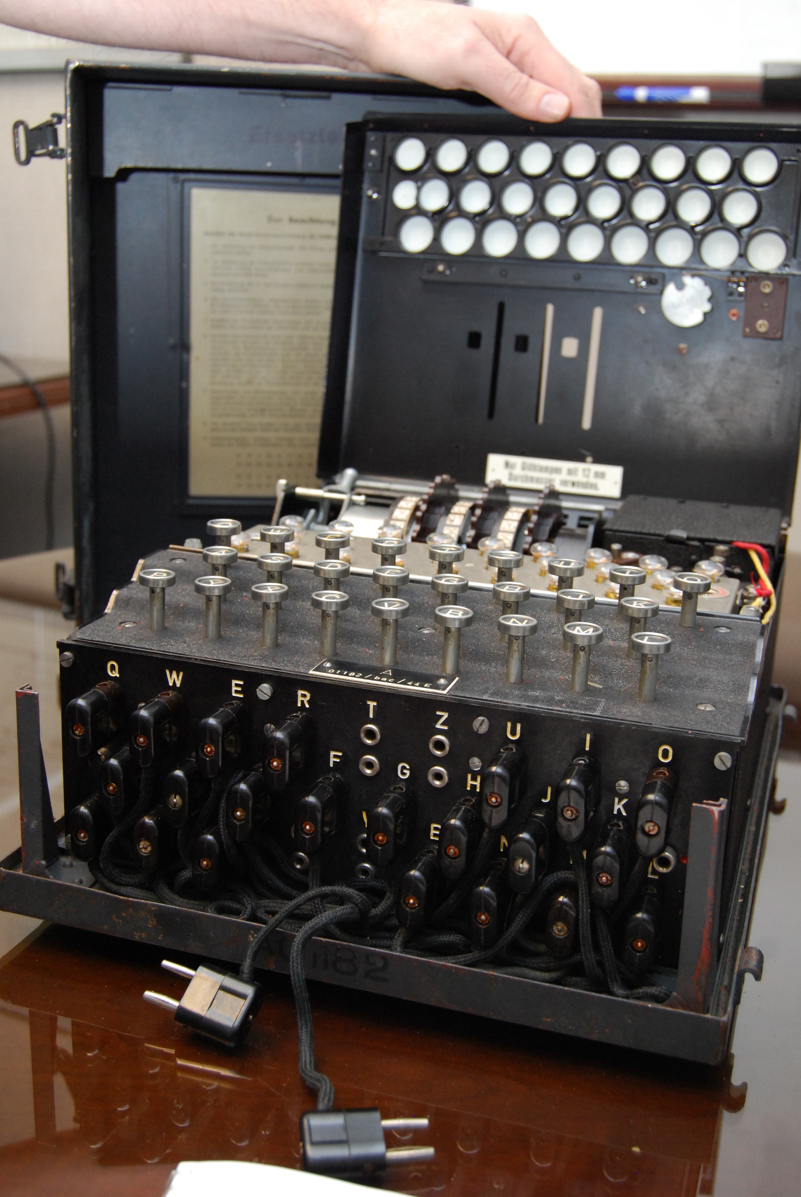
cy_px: 598
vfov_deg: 46.3
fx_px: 1398
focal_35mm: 42
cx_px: 400
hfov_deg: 32.0
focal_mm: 28
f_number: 5.6
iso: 800
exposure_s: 1/60
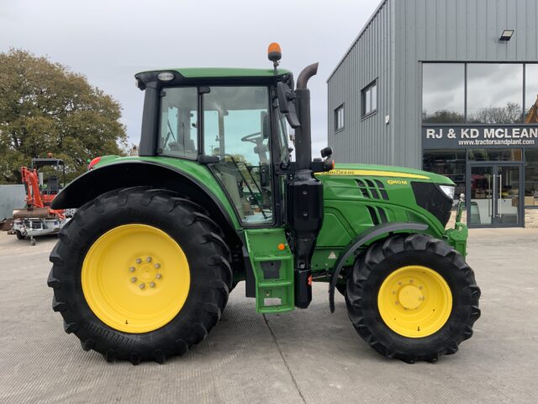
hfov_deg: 61.7
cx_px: 269
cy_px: 202
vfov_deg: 48.2
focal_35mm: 29
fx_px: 451
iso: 16
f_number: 1.8
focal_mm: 3
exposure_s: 1/486
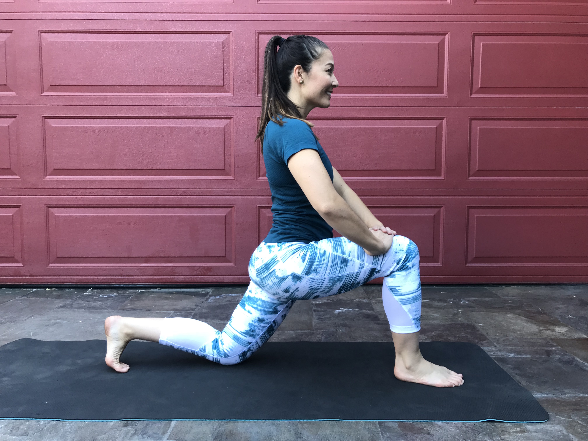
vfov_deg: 49.7
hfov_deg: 63.4
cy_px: 220
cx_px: 294
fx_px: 476
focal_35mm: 28
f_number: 1.8
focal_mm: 3.99
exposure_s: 1/60
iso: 32
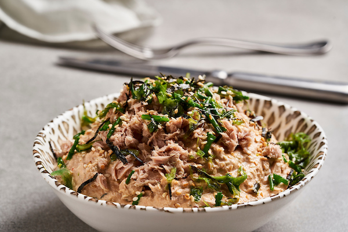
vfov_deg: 15.2
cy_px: 116
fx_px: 870
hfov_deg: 22.6
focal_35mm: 90
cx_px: 174
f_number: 8
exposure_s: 1/125
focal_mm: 90
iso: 100
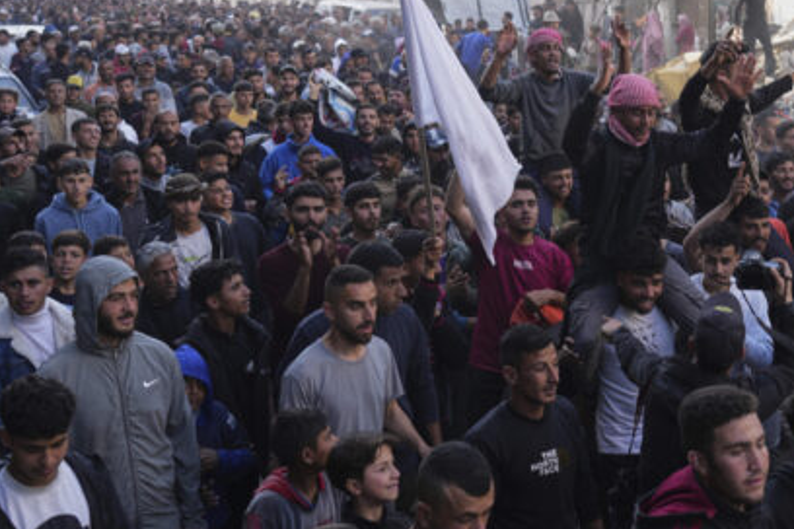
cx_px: 605
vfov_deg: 23.2
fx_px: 1279
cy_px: 157
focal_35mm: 58
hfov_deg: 33.7
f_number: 4
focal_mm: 37
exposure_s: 1/250
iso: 160
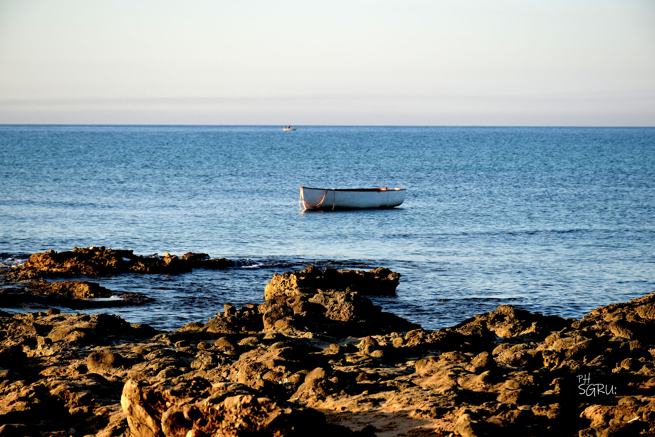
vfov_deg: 9.6
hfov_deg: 14.4
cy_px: 218
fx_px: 2593
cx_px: 328
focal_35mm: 142
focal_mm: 95
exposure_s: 1/250
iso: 220
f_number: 8
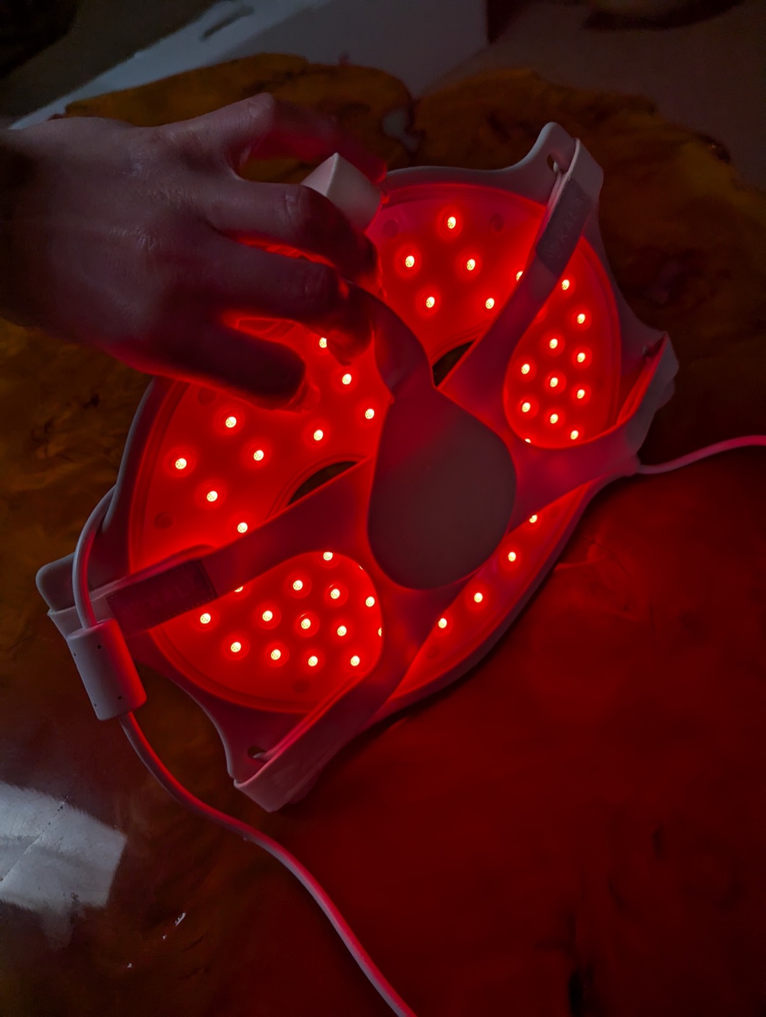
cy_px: 508
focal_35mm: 24
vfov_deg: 71.5
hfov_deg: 57.0
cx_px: 383
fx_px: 706
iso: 57
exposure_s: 1/596
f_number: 1.85
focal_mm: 6.81
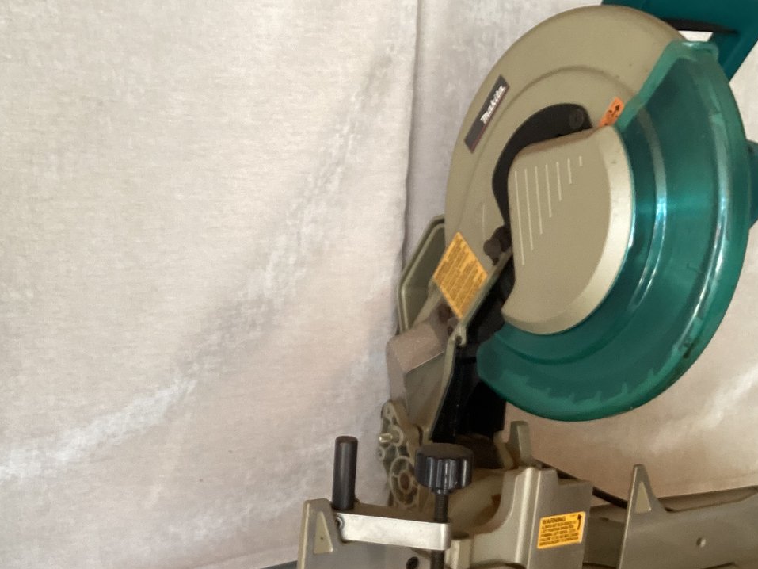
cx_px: 314
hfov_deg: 38.8
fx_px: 1073
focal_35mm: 49
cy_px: 412
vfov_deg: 29.3
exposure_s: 1/60
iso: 125
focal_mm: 3.3
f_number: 2.4
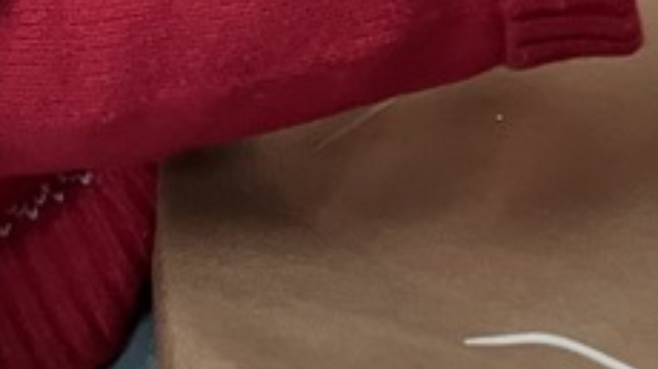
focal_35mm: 126
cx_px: 538
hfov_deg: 16.9
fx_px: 2197
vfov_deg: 8.4
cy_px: -641
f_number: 1.6
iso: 320
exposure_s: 1/60
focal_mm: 5.1
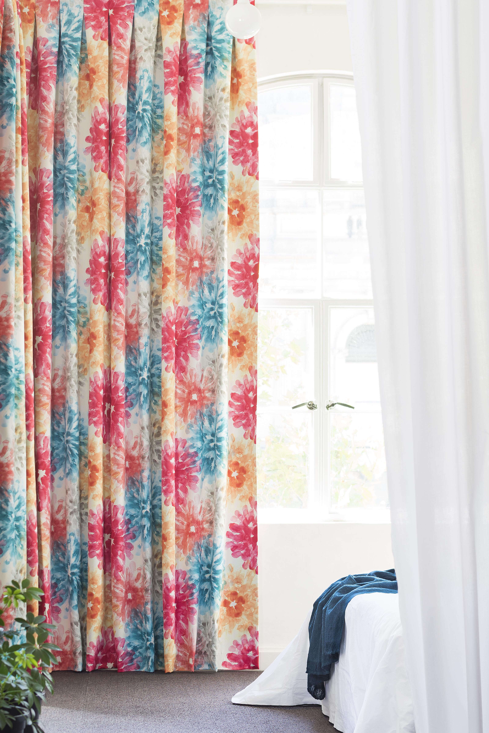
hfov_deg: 20.3
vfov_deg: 30.1
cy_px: 366
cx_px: 244
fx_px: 1365
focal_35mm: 67
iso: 100
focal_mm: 45
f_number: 4.5
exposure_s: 1/10
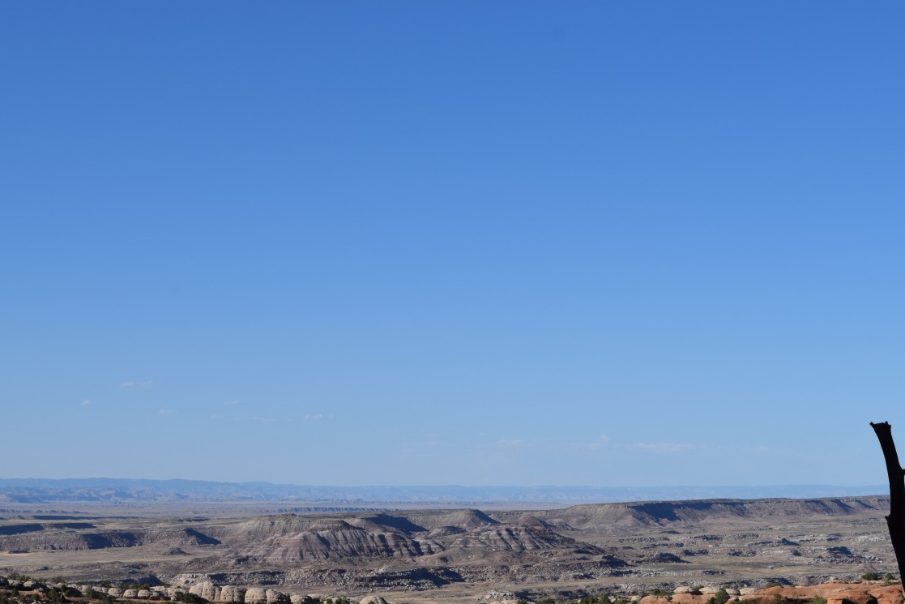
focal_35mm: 87
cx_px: 361
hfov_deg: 23.3
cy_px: 334
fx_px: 2187
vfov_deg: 15.7
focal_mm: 48
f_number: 10
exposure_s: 1/400
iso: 200
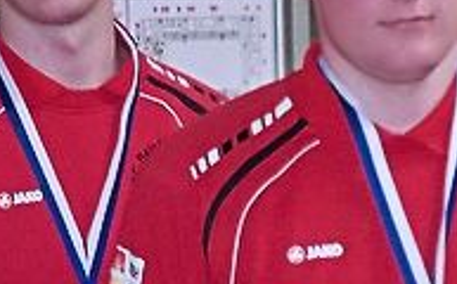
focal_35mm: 165
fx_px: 2052
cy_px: 303
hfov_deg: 12.6
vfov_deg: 7.9
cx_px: 54
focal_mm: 4.1
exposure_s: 1/30
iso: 200
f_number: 3.3
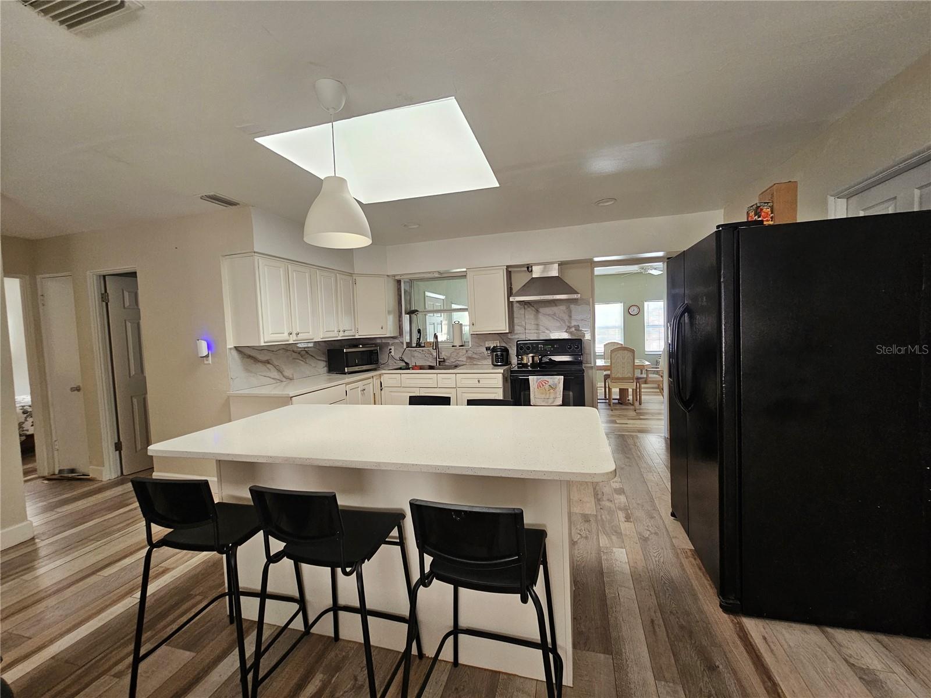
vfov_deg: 89.9
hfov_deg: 106.2
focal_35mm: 13
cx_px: 466
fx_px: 350
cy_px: 349
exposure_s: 1/60
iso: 200
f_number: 2.2
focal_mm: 2.2
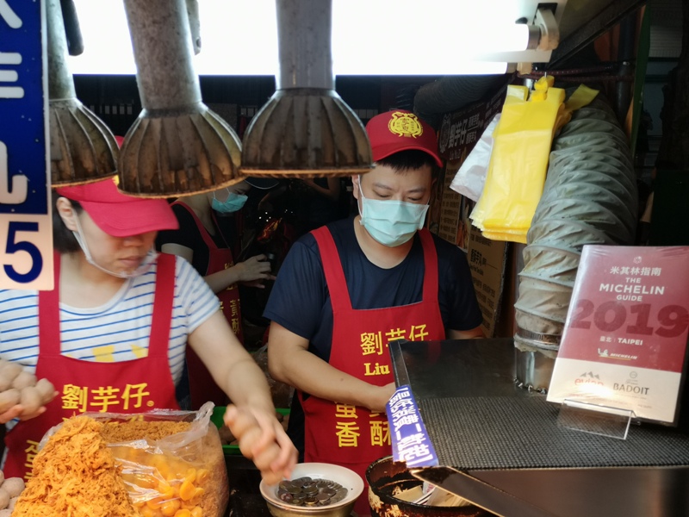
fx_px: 677
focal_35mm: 34
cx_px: 344
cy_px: 258
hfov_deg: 54.0
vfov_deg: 41.8
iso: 100
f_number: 1.8
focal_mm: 3.95
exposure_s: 1/100
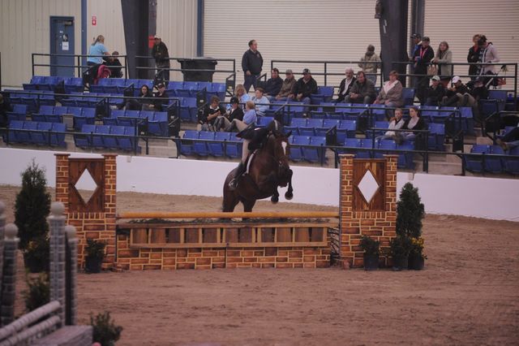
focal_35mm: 200
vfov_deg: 6.9
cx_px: 260
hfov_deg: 10.3
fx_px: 2882
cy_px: 173
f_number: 2.8
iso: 5000
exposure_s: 1/400
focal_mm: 200
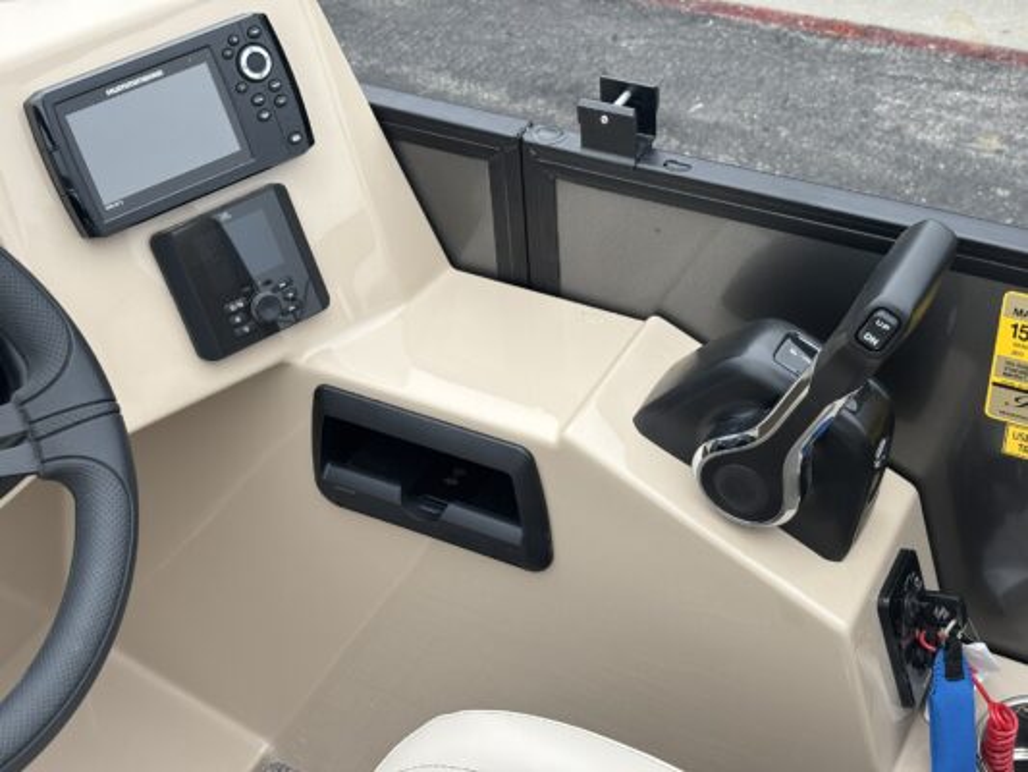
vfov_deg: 28.0
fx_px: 1545
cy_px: 386
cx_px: 514
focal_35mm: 52
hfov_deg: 36.8
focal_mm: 5.96
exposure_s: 1/181
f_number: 1.6
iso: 32
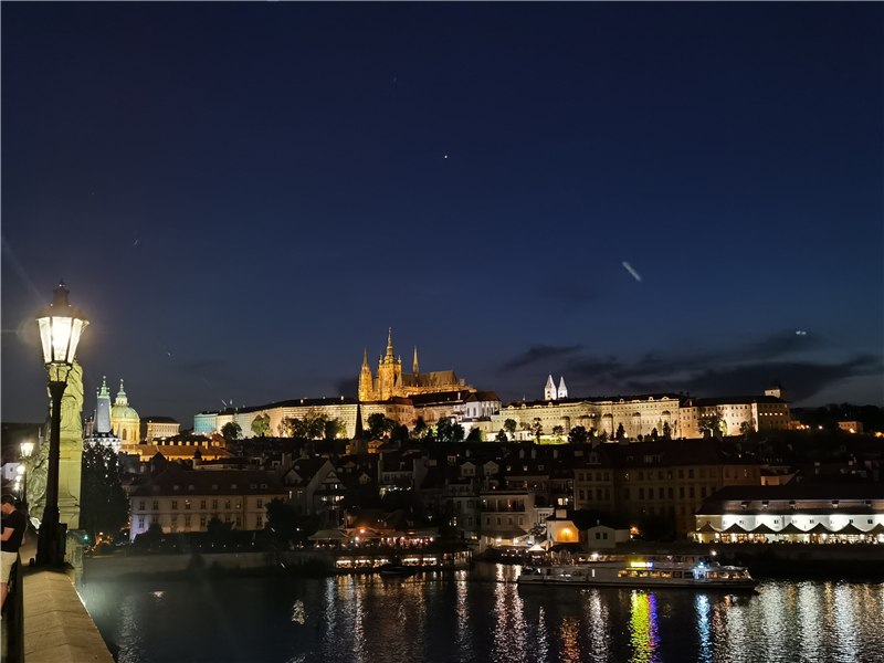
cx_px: 442
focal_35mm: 42
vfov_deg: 34.3
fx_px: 1073
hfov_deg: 44.8
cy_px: 332
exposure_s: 1/33.3
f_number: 1.6
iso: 640
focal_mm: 5.56
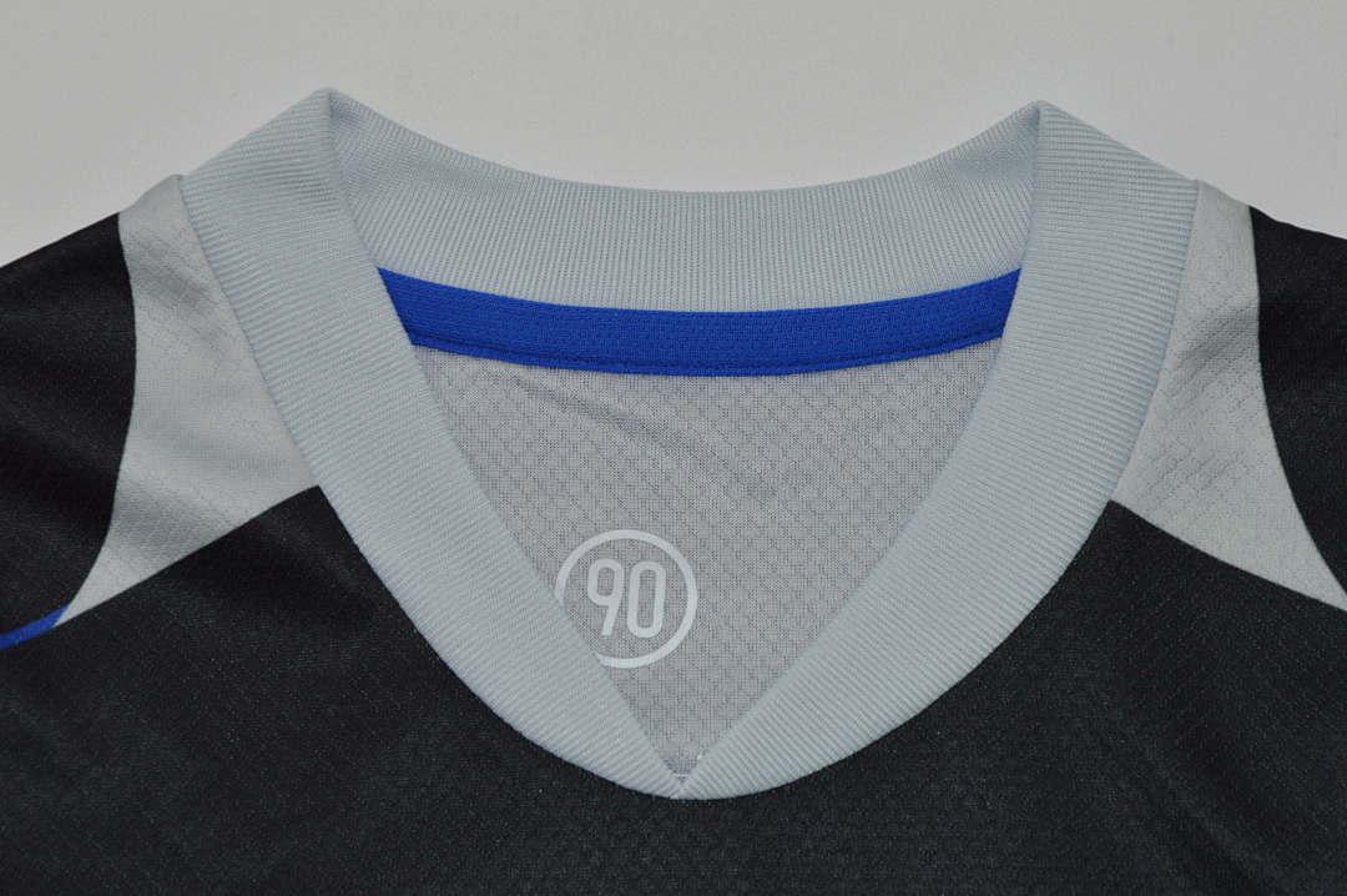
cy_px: 448
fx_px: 5888
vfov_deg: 8.7
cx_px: 674
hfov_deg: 13.1
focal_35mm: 158
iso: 400
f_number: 16
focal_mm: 105
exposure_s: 1/200
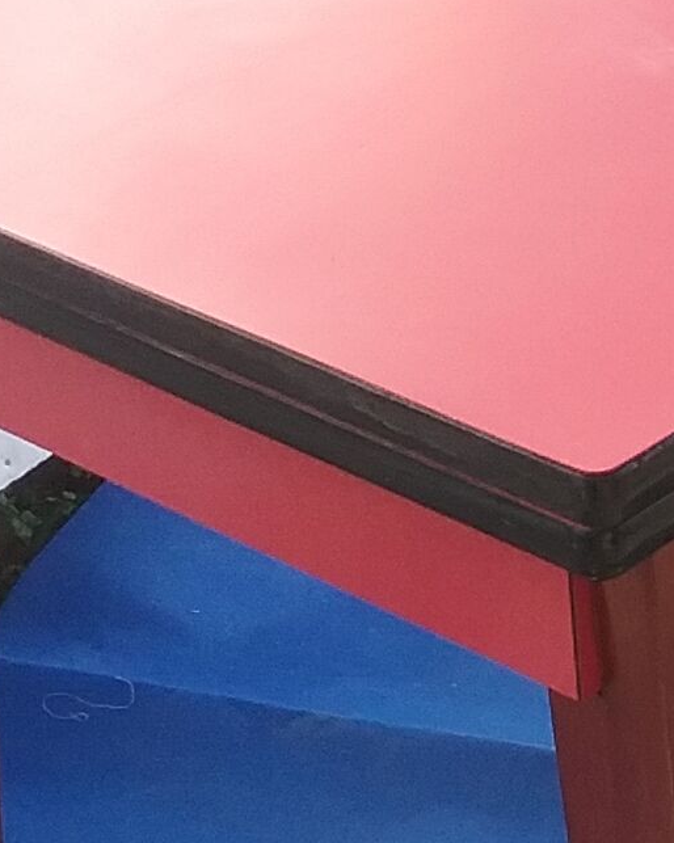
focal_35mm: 122
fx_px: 3043
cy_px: 675
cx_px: 734
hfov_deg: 12.4
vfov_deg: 15.7
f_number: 2.2
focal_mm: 3.3
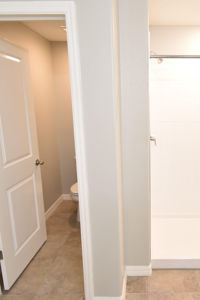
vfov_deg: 71.5
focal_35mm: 25
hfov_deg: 49.2
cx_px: 150
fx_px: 208
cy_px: 142
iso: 800
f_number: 3.5
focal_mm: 10
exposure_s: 1/45
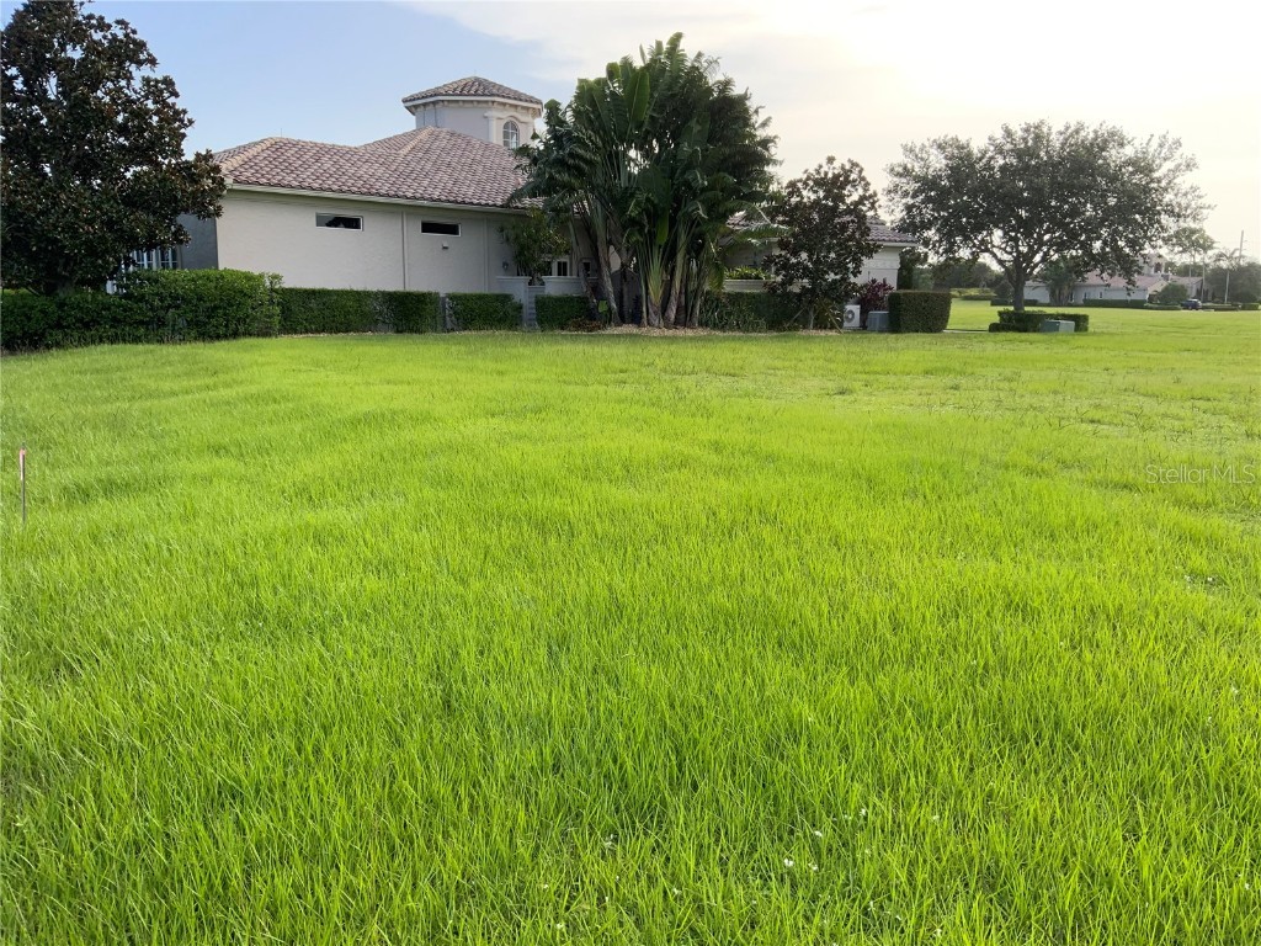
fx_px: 1056
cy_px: 473
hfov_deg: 61.7
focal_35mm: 29
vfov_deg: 48.2
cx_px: 630
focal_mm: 3
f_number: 1.8
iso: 16
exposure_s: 1/375
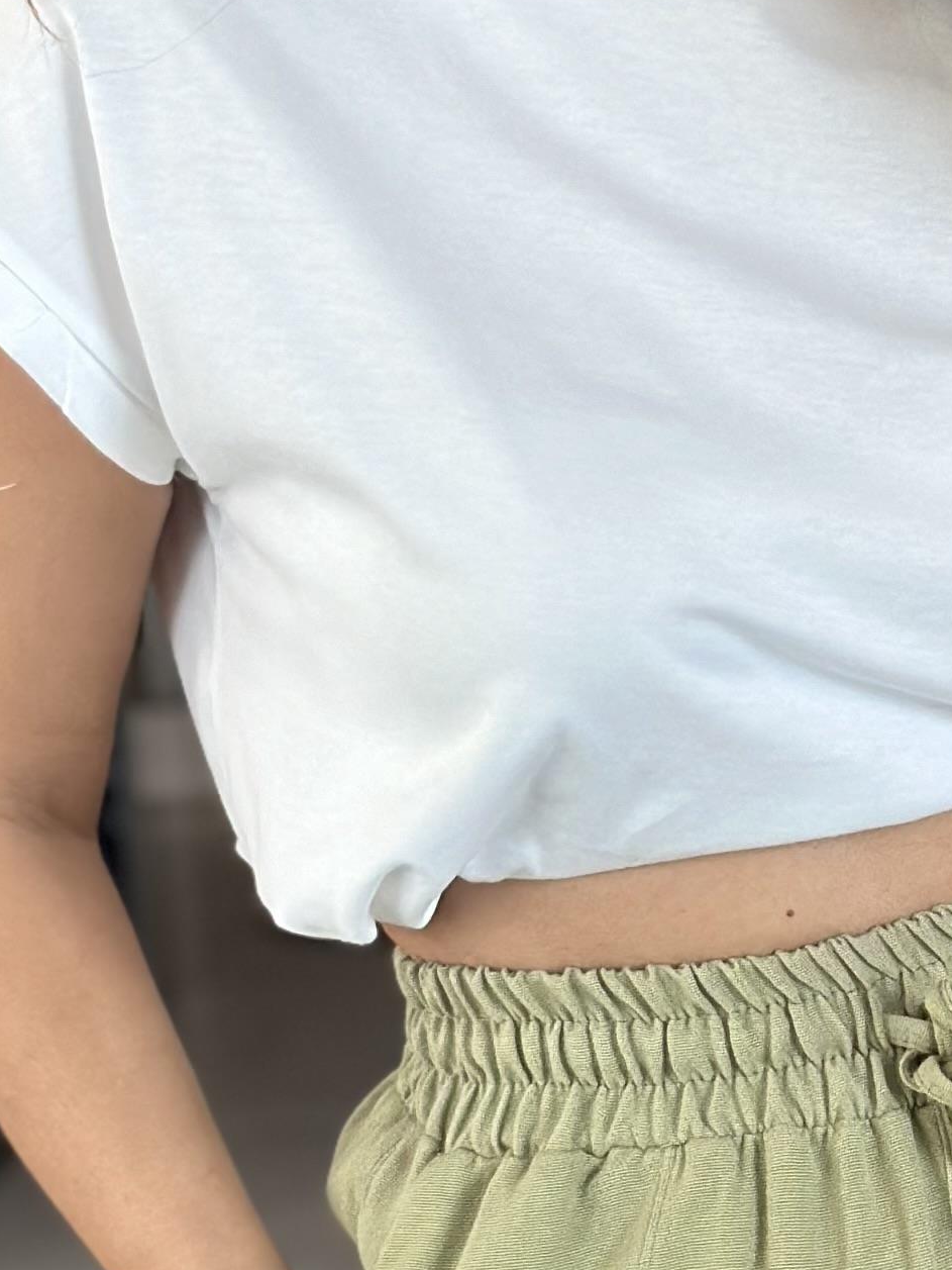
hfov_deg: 9.6
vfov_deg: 12.8
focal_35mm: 154
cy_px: 519
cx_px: 876
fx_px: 5646
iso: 125
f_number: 1.78
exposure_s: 1/115
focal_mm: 6.86
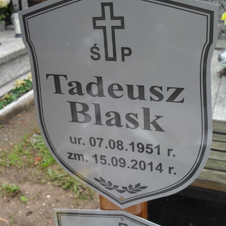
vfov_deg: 40.0
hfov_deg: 40.0
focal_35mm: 42
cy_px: 112
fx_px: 310
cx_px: 117
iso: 100
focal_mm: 6.3
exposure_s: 1/180
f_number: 3.2
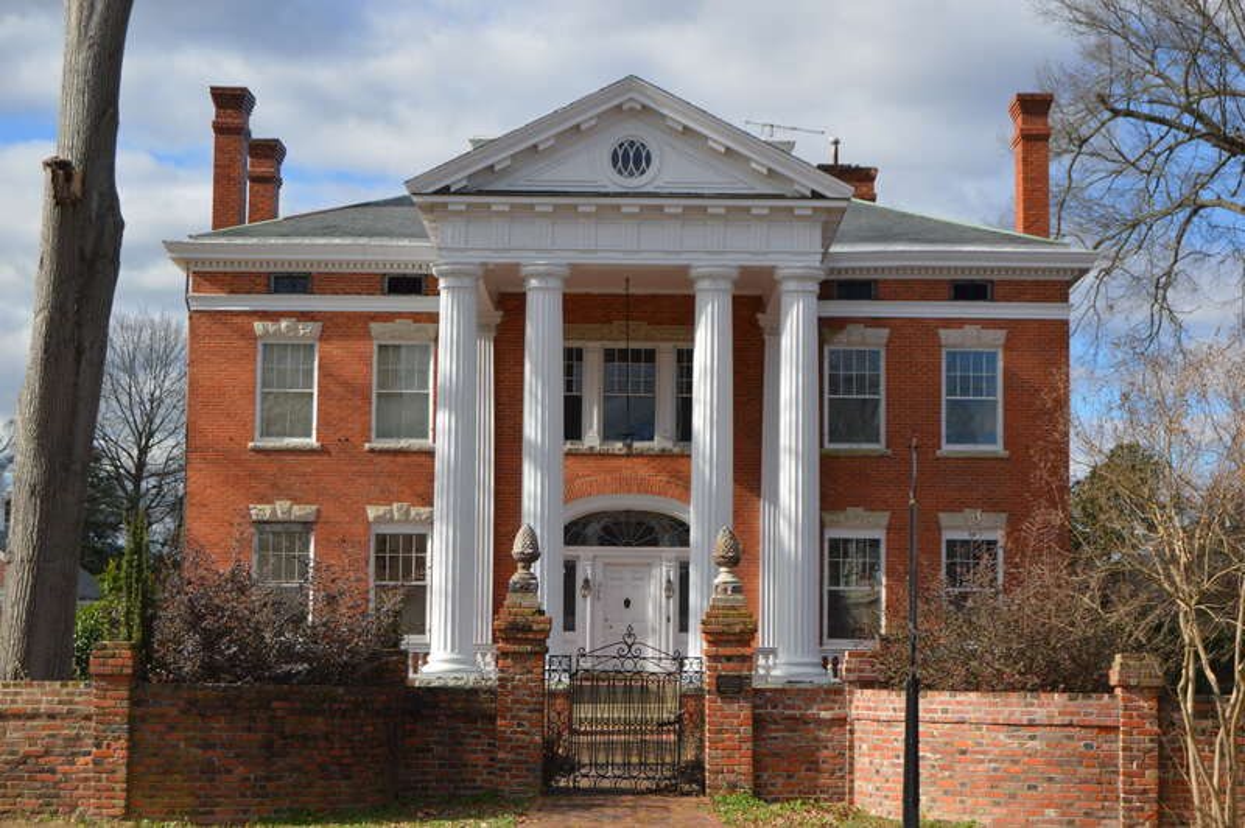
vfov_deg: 18.9
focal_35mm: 72
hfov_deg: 28.1
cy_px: 414
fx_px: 2488
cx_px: 622
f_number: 8
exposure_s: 1/250
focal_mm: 48
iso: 100
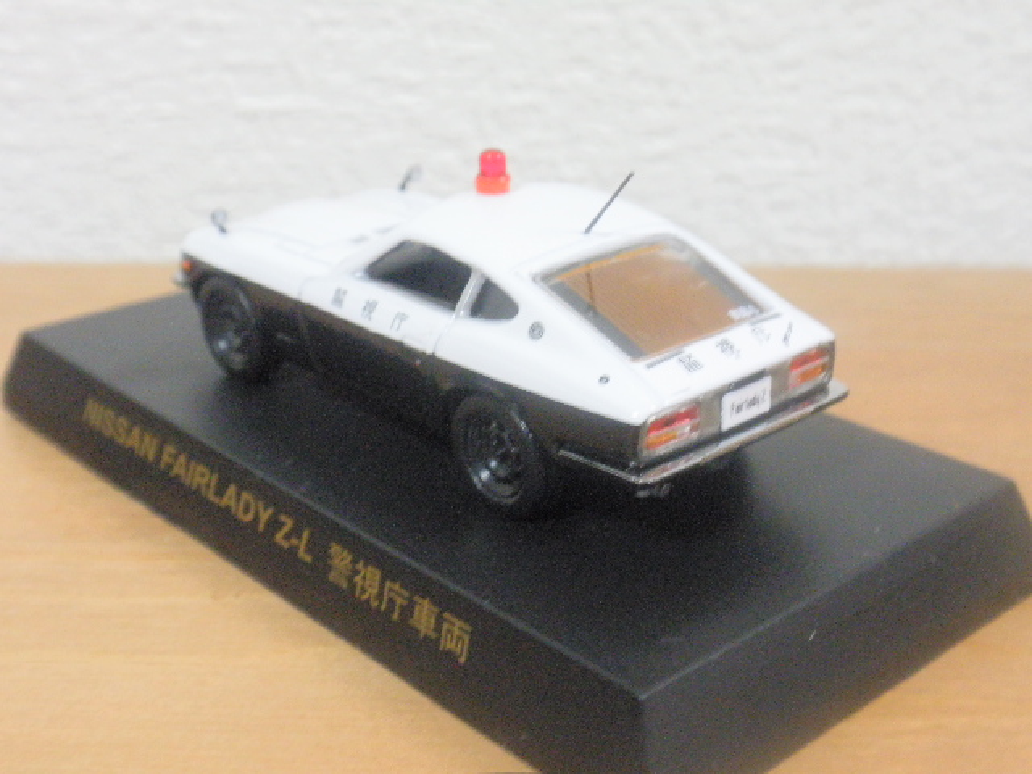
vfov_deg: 28.0
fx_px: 1550
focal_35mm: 52
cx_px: 516
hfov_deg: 36.8
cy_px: 387
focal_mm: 9.1
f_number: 4.3
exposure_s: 1/6
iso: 200
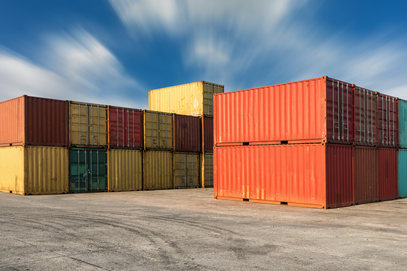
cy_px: 136
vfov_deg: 37.9
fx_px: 396
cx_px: 204
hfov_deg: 54.4
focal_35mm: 35
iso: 100
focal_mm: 12.99
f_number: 5.6
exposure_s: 1/320
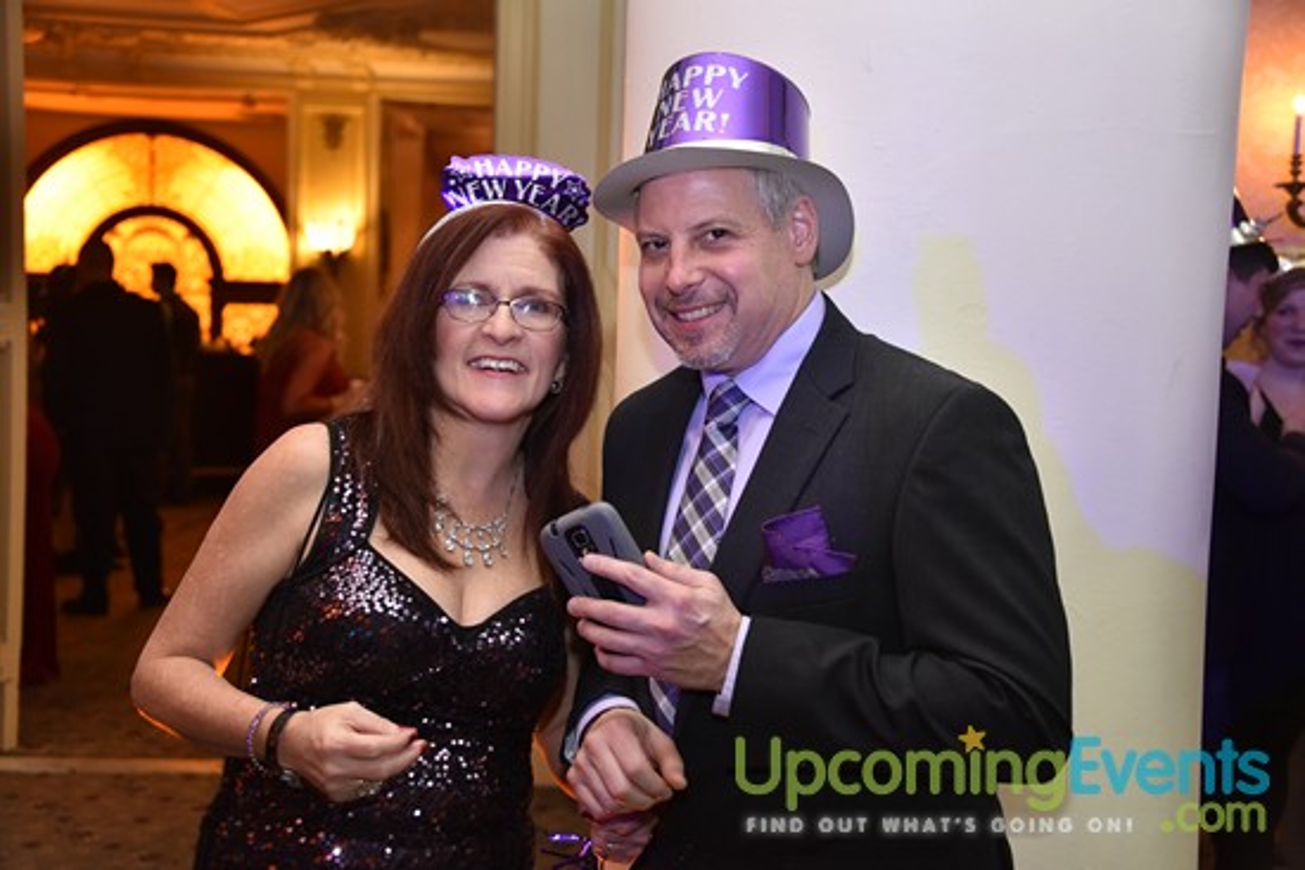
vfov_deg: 28.1
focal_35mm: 48
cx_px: 652
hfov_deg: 41.1
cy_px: 435
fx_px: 1740
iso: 1600
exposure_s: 1/40
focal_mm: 48
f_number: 4.2
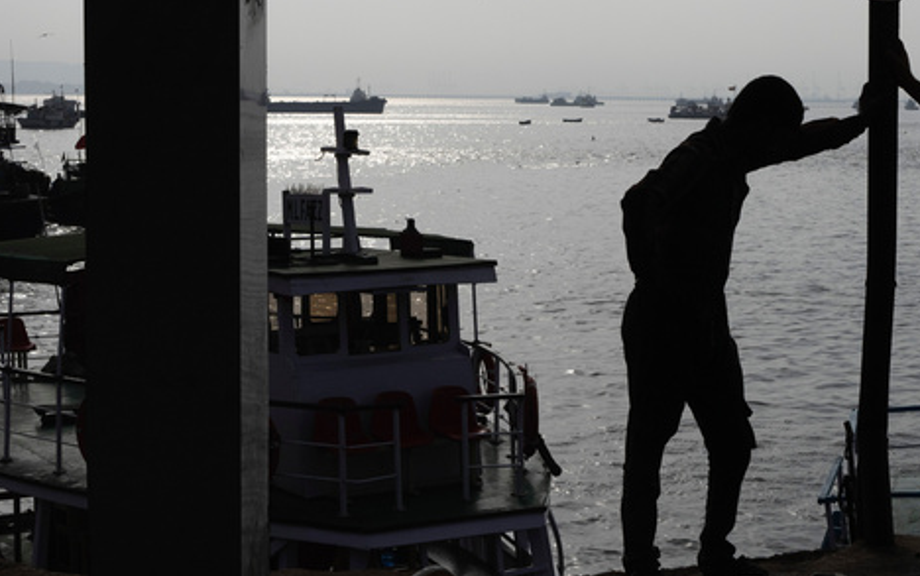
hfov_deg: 26.0
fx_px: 1957
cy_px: 238
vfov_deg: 16.7
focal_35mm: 78
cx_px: 743
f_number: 9
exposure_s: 1/3200
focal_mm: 35
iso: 320
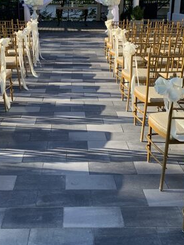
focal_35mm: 42
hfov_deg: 34.3
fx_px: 297
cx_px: 76
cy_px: 76
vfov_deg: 43.9
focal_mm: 4.25
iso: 25
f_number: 1.8
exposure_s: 1/627
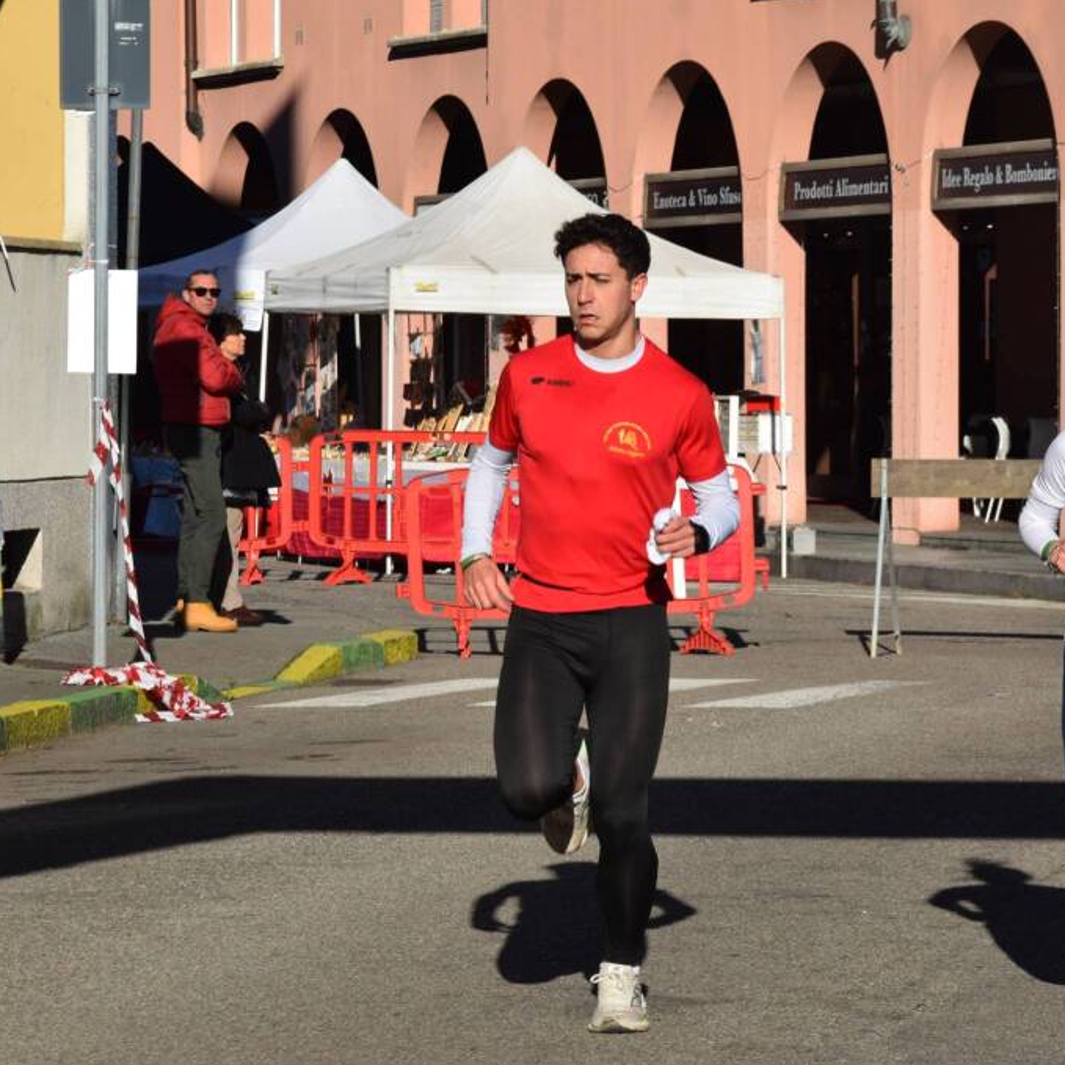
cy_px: 532
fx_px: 6161
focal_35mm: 177
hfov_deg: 9.9
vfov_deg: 9.9
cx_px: 673
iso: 200
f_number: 11
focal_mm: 92
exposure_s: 1/500
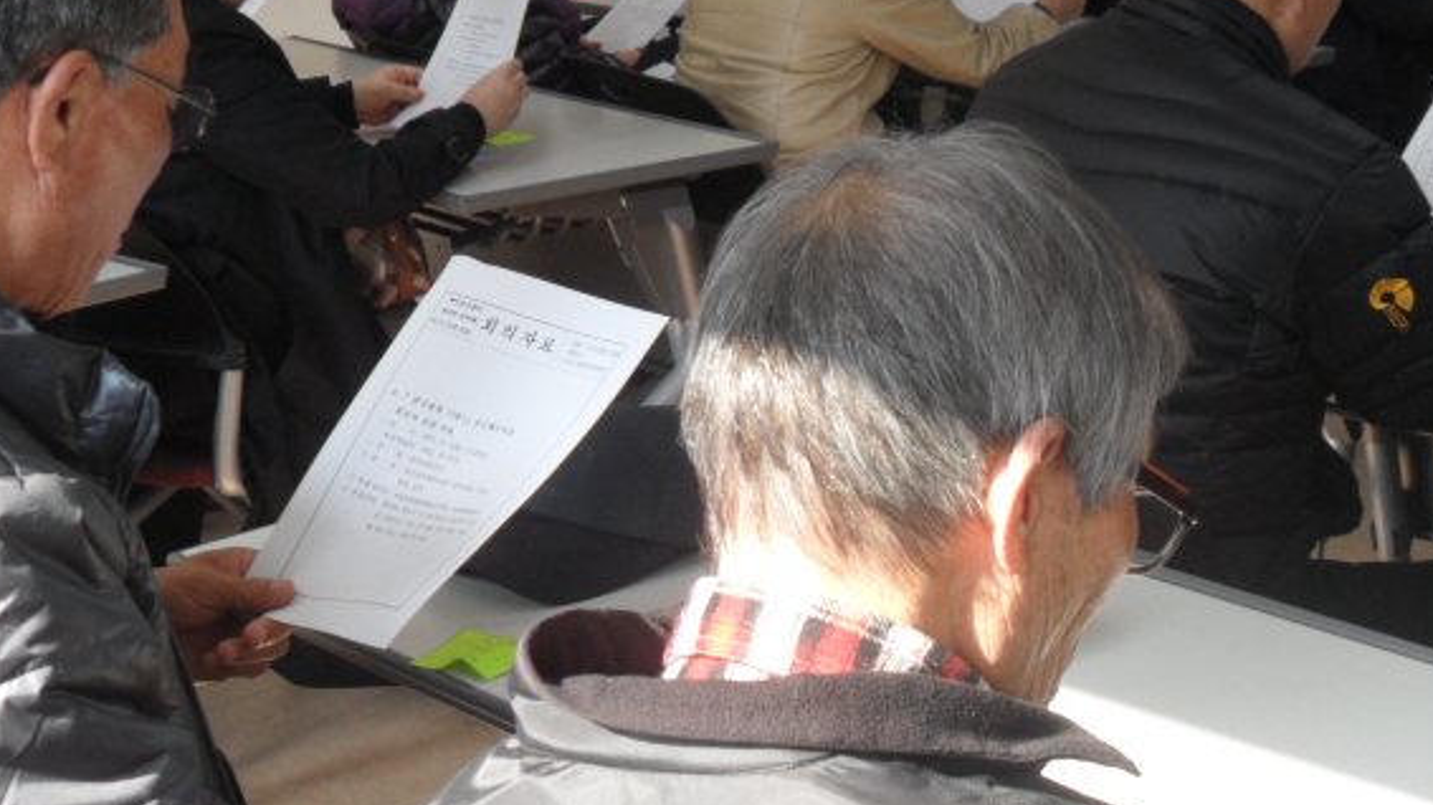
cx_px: 1063
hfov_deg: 30.1
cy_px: 372
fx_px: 2621
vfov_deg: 17.5
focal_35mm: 69
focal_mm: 6.2
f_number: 2.8
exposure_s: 1/90
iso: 100
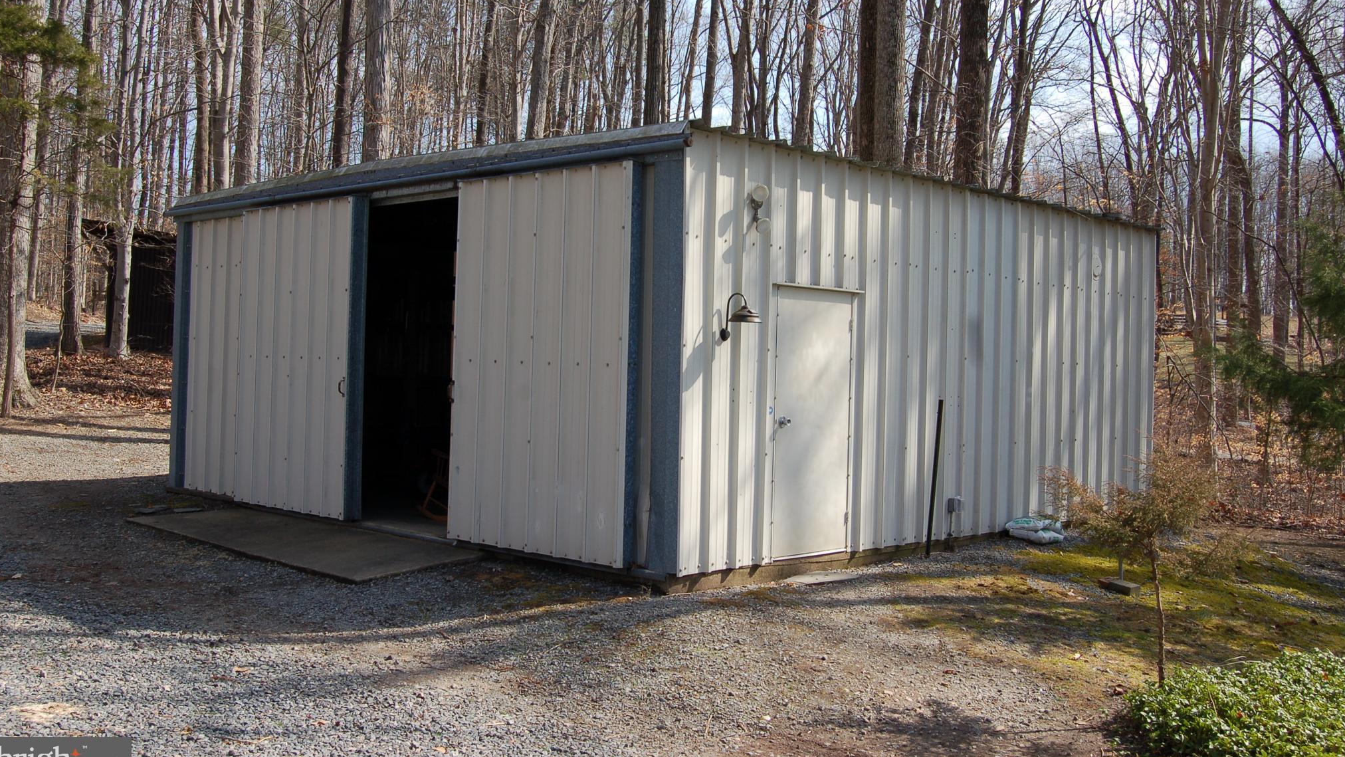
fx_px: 1303
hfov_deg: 54.6
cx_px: 665
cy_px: 333
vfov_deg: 32.4
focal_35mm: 37
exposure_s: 1/250
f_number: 8
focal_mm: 23
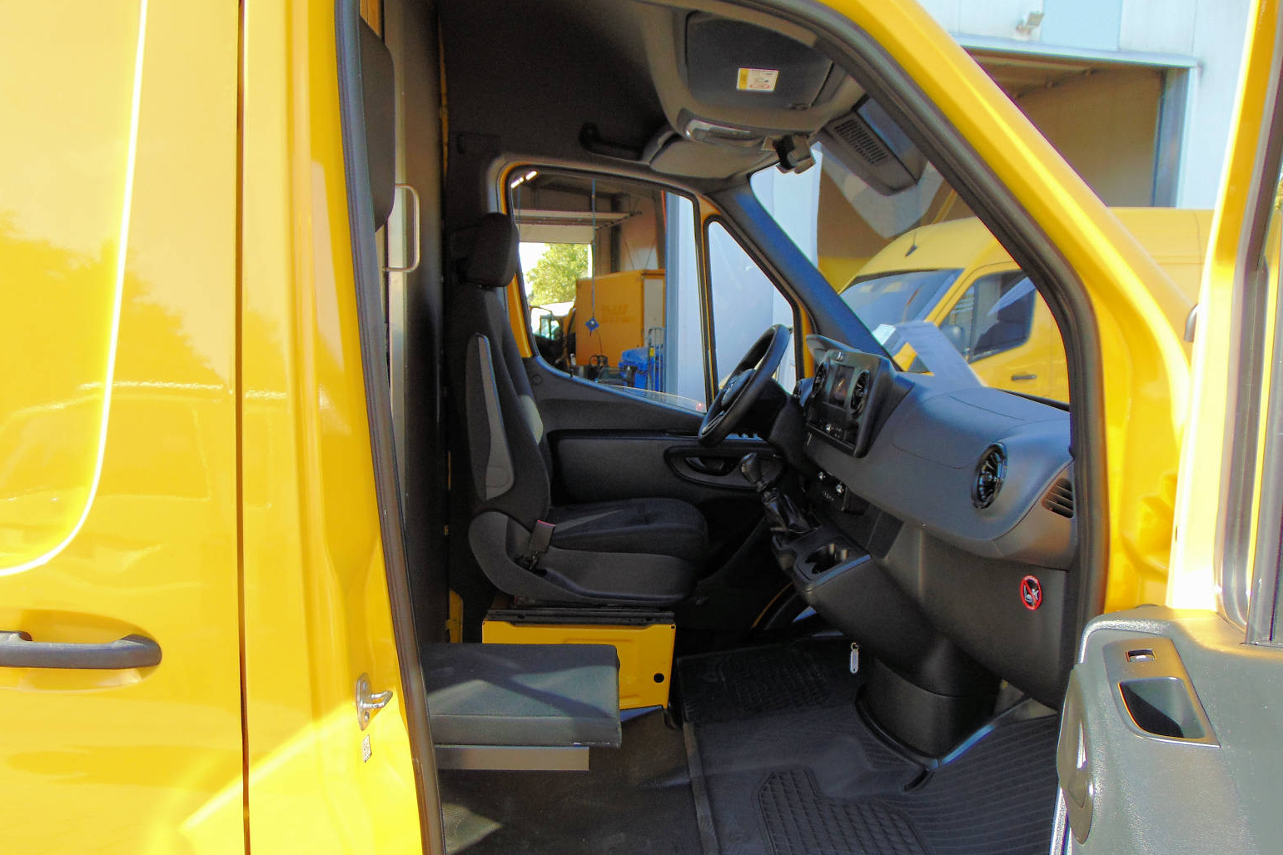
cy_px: 497
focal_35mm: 27
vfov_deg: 47.7
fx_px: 962
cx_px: 629
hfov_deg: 67.4
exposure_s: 1/400
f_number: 3
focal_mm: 4.5
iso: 80
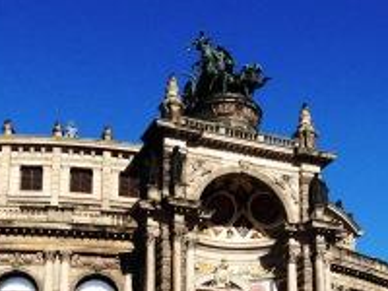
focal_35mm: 74
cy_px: 310
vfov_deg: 19.2
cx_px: 221
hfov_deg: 26.3
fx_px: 829
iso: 50
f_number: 2.4
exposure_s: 1/2262
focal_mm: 4.12
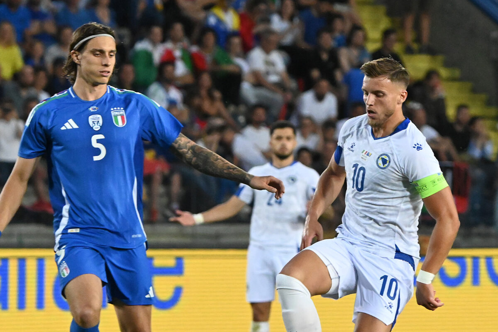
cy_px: 166
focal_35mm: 450
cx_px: 249
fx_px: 6225
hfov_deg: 4.6
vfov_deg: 3.1
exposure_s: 1/1000
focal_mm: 300
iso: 6400
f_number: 6.3
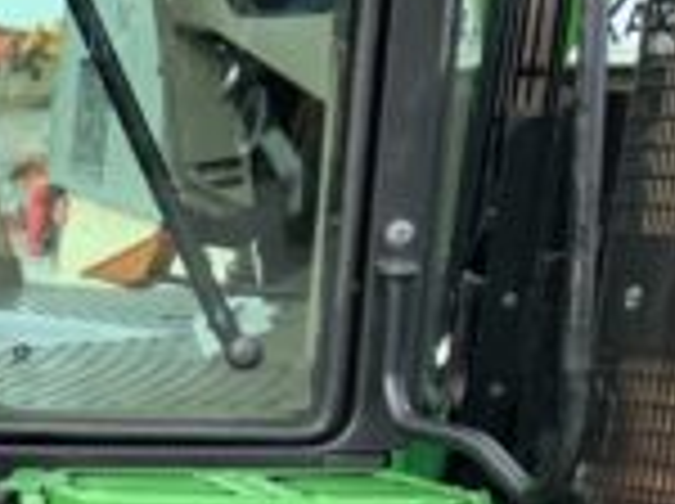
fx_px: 2414
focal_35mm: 124
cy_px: 837
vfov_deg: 11.3
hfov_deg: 13.3
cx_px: -742
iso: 16
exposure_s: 1/149
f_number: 1.8
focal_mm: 3
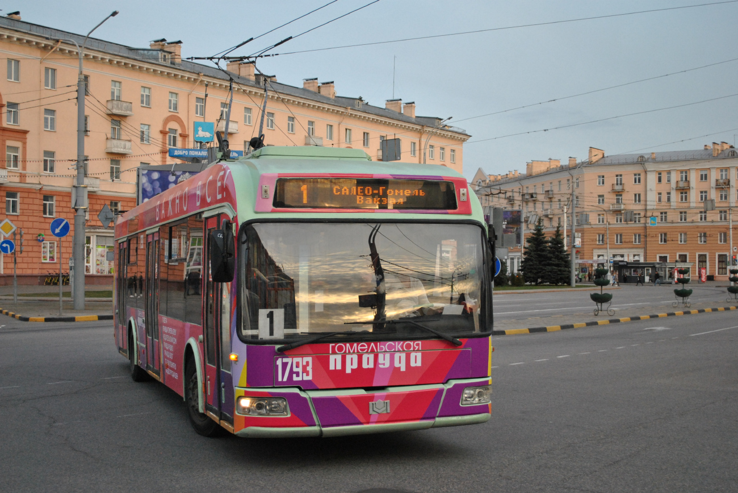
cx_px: 369
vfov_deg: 28.1
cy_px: 246
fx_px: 984
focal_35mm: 48
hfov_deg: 41.1
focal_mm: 32
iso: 720
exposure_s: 1/500
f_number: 4.8
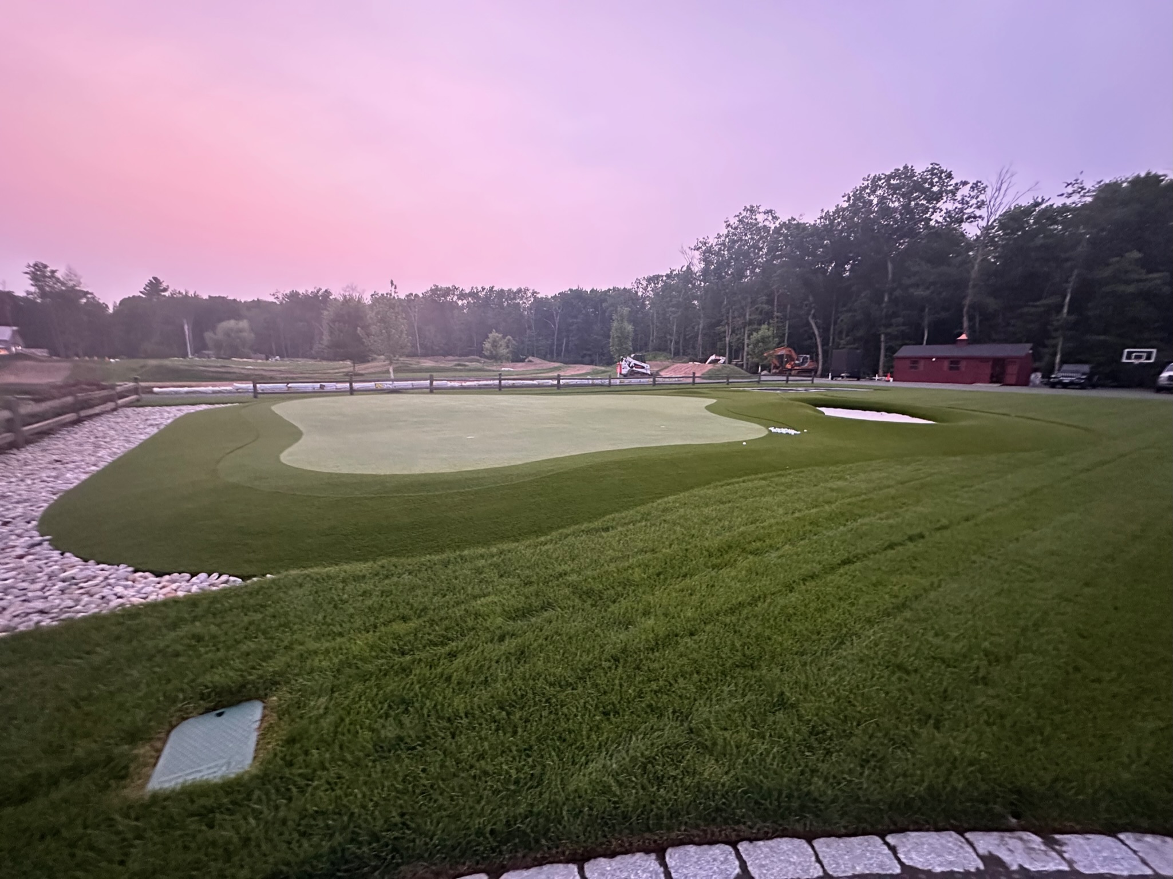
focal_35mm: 14
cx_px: 586
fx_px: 474
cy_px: 440
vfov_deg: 85.7
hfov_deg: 102.1
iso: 1250
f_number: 2.2
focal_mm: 2.22
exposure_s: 1/41
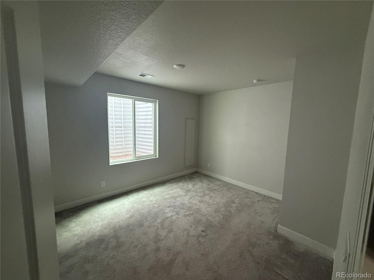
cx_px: 187
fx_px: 151
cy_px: 140
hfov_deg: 102.1
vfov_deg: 85.7
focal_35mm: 14
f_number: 2.2
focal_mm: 2.22
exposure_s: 1/60
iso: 500
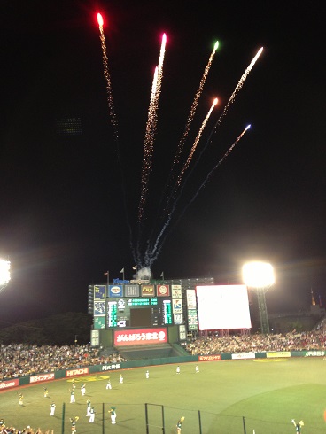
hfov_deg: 43.0
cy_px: 217
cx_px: 163
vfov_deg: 55.3
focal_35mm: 33
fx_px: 414
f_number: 2.4
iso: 160
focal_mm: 4.13
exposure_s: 1/20
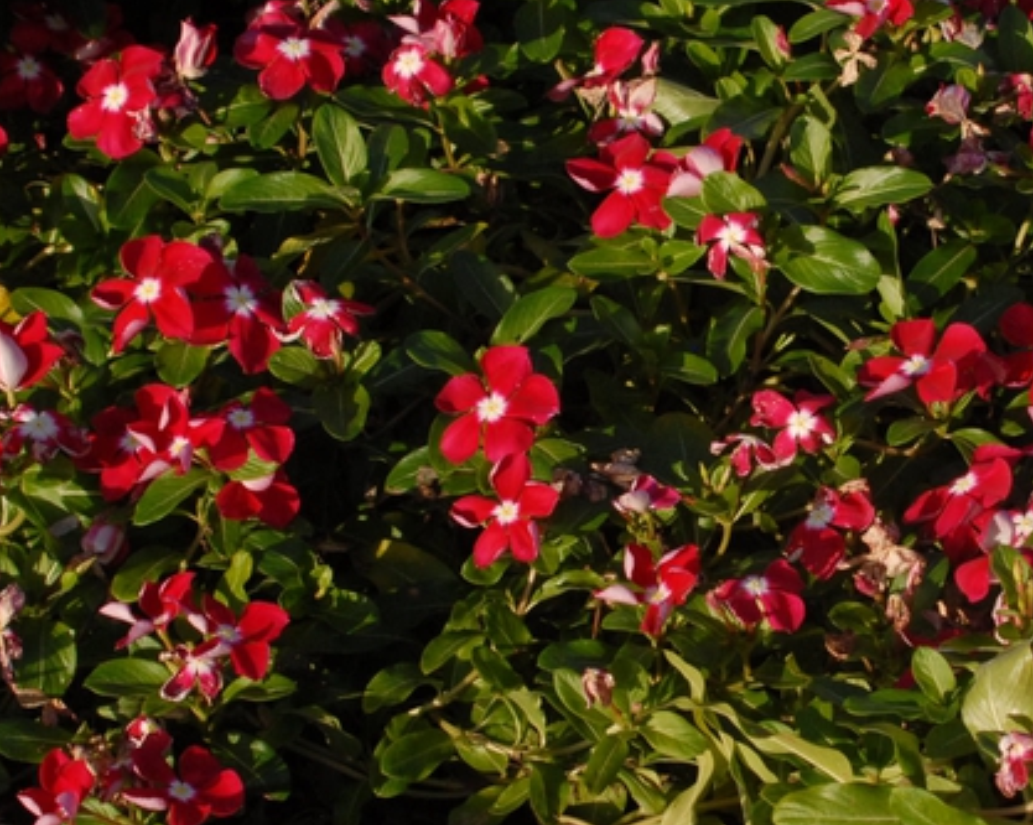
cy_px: 477
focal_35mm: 97
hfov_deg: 19.6
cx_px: 761
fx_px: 2963
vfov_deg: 15.8
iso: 400
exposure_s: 1/350
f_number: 10
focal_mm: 28
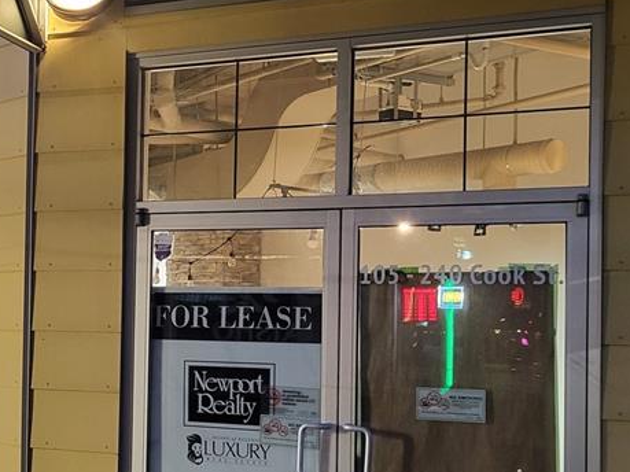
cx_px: 89
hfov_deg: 32.0
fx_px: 1055
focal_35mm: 58
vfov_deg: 25.1
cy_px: 317
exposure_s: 1/30
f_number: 1.8
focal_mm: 5.4
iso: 640
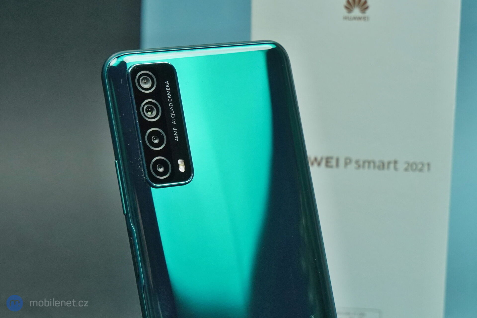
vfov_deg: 27.5
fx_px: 649
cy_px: 159
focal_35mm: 49
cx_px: 238
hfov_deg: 40.3
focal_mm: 49
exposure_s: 1/500
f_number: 5.6
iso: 2500
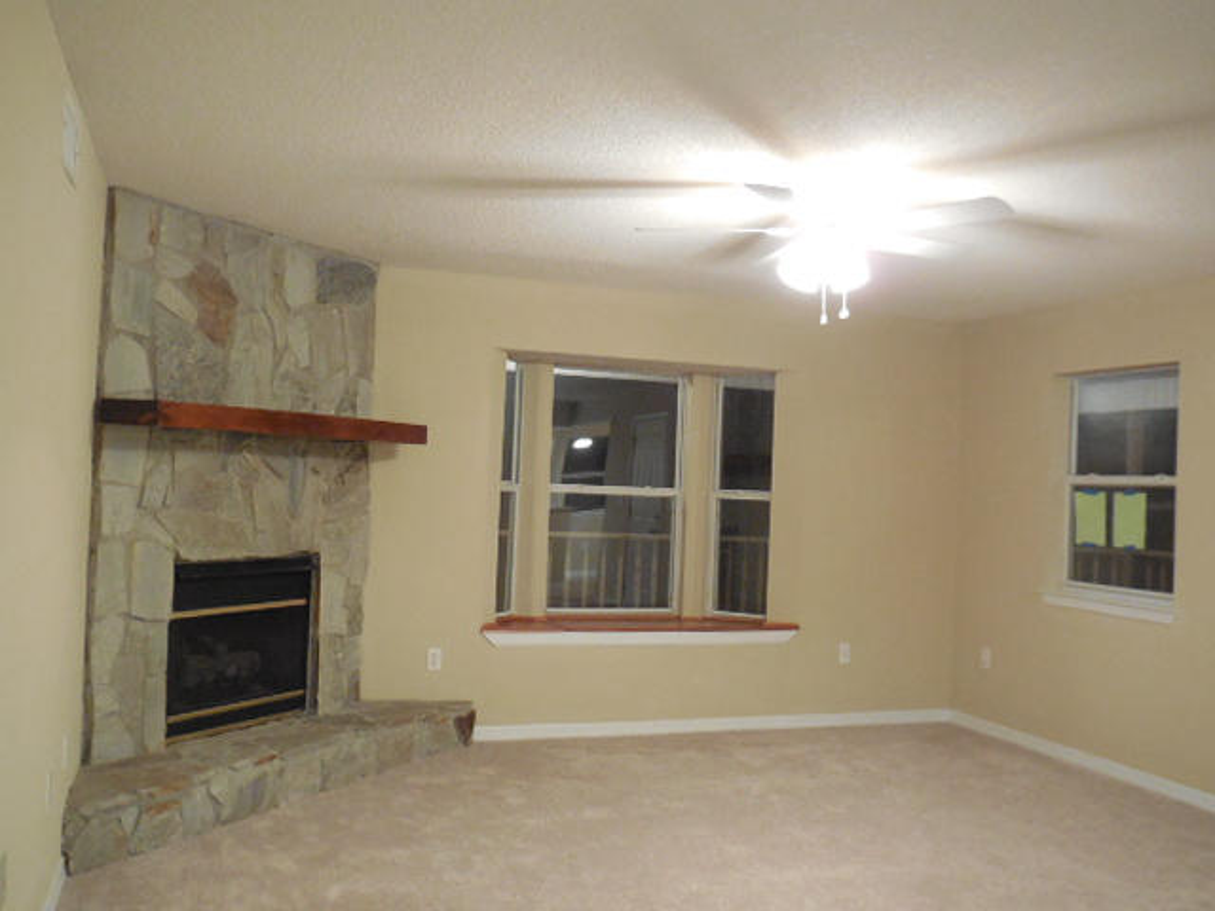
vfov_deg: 41.8
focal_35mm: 34
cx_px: 608
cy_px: 456
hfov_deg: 54.0
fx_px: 1193
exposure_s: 1/15
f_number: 3.4
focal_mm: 6.1
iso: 800
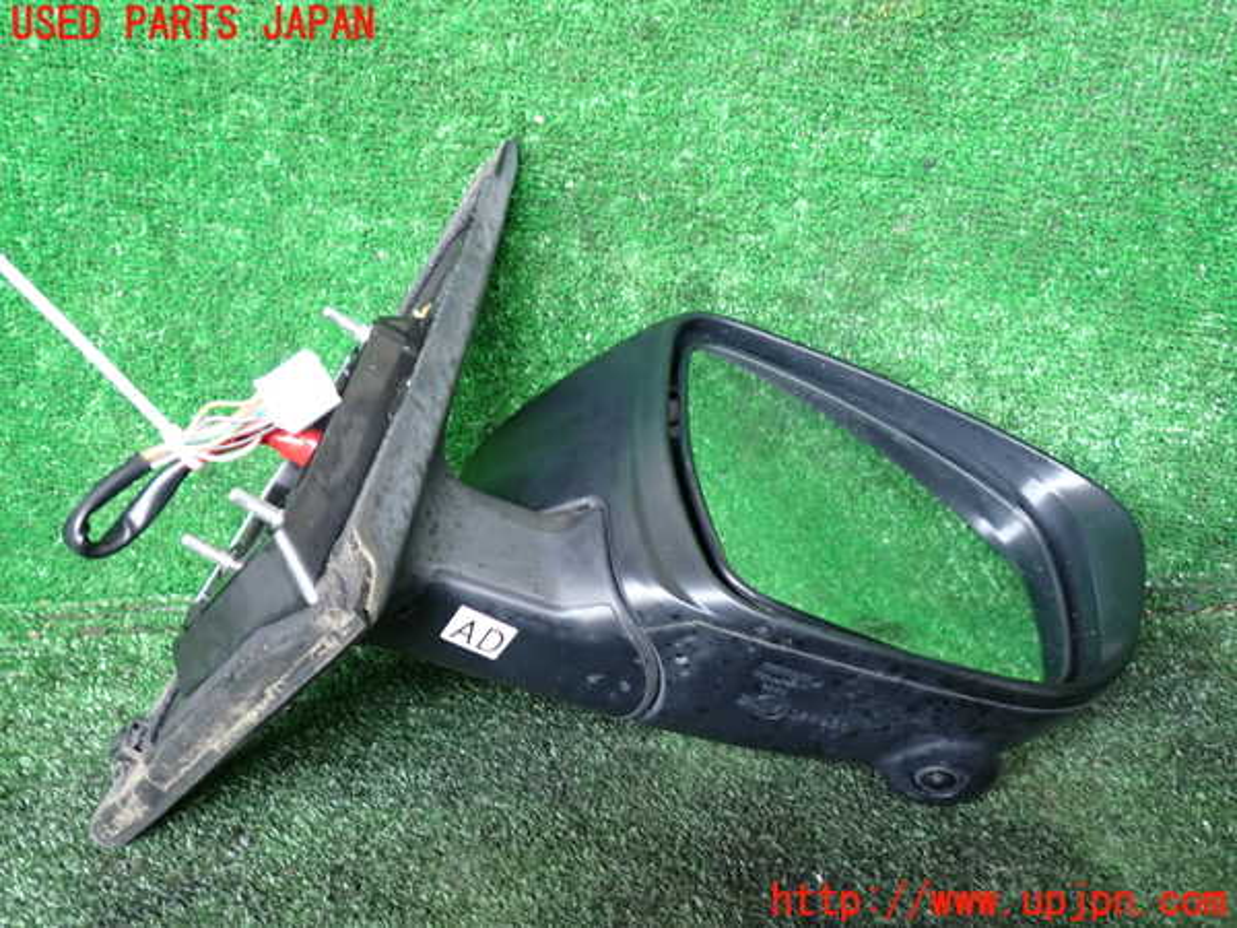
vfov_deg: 46.8
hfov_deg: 60.0
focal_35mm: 30
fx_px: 1072
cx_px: 618
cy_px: 464
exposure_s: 1/30
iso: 250
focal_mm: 5.4
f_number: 2.3
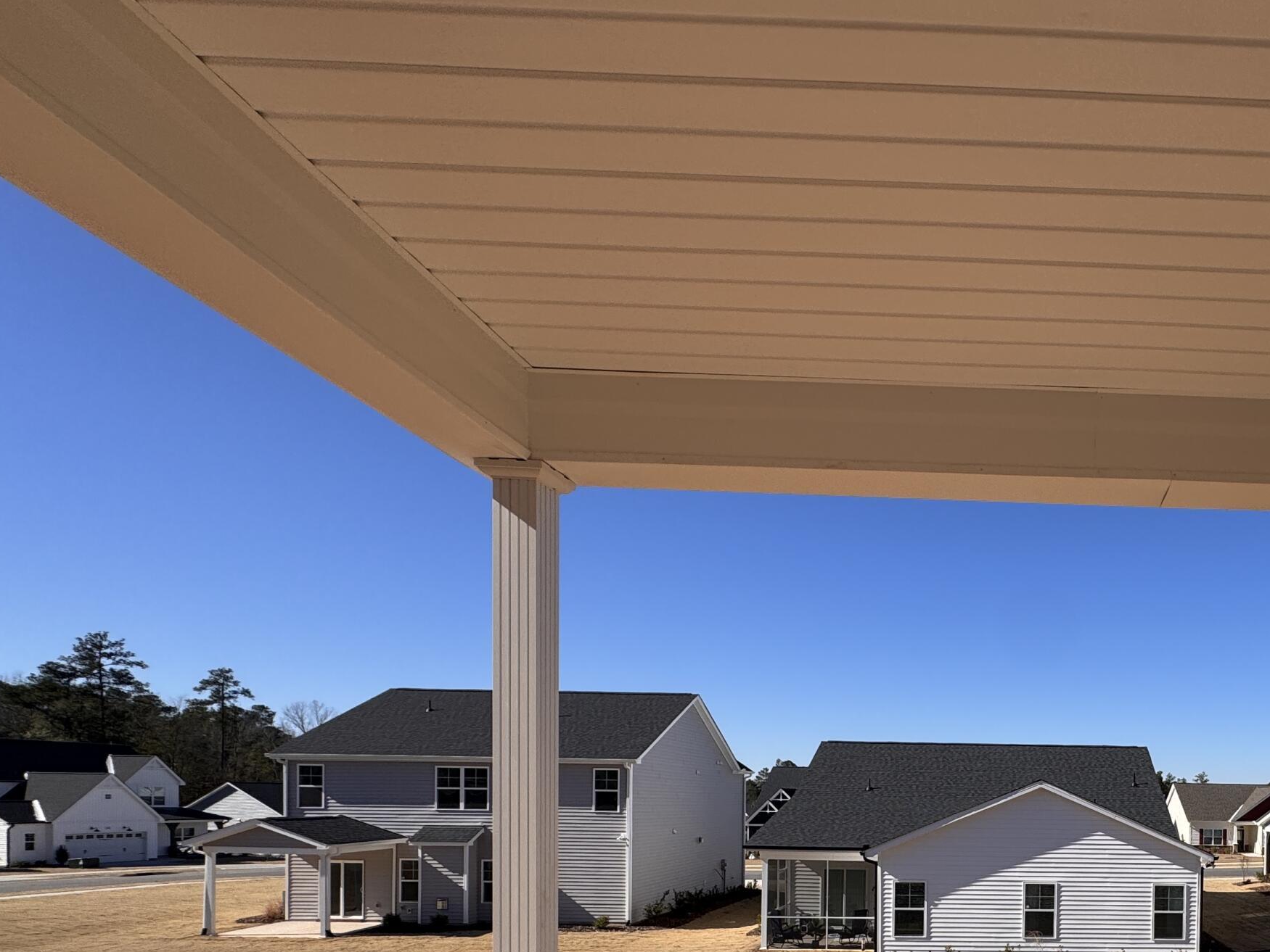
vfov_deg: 51.7
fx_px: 881
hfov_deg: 64.5
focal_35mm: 24
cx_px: 1036
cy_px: 814
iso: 40
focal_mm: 2.22
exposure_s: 1/2415
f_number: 2.2
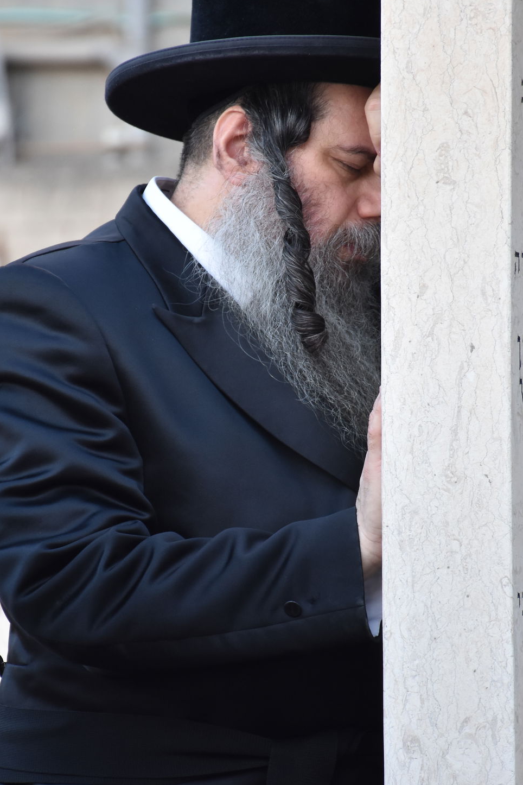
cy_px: 414
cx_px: 231
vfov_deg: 6.8
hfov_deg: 4.5
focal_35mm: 305
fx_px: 6646
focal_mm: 140
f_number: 5.6
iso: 800
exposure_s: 1/80
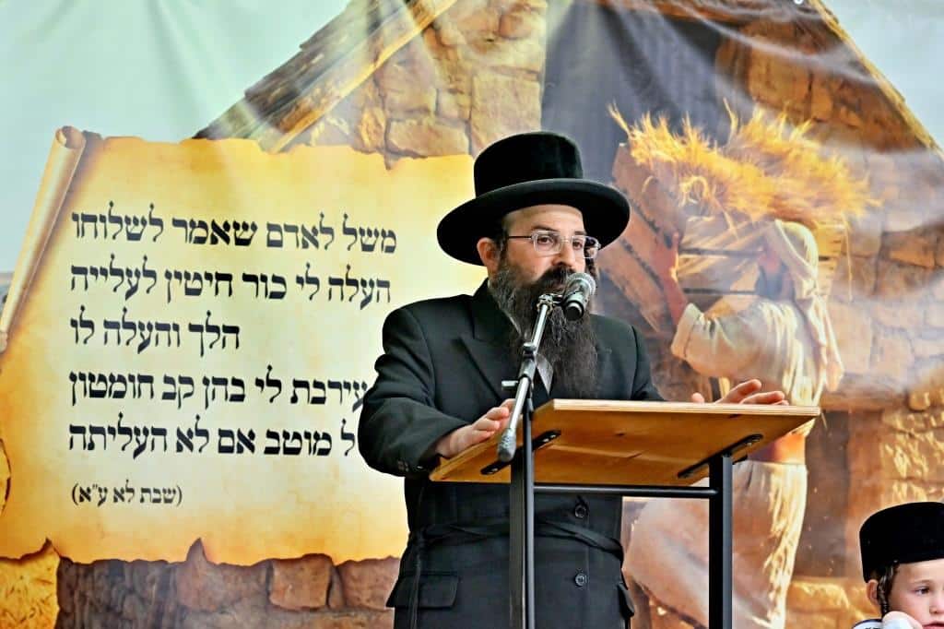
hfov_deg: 12.5
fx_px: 4325
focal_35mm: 165
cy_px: 314
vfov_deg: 8.3
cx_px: 472
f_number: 4
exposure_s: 1/250
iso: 800
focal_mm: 110
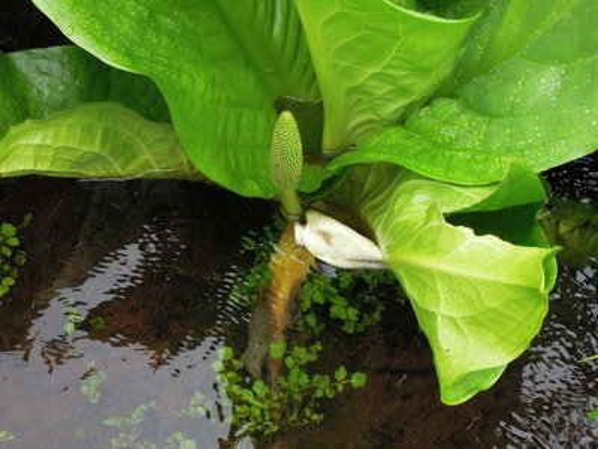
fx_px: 1728
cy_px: 224
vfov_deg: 14.8
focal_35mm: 100
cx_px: 299
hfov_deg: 19.6
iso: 160
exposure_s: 1/125
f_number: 4.9
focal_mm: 17.9
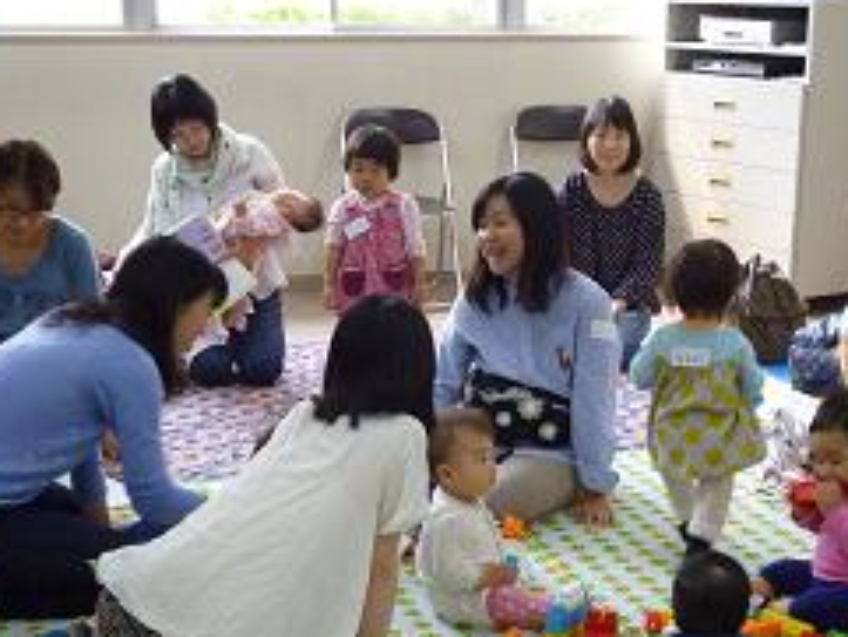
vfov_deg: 21.4
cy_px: 486
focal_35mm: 68
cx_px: 433
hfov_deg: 28.5
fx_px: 1667
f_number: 3.7
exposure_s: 1/40
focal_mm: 7.3
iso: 400
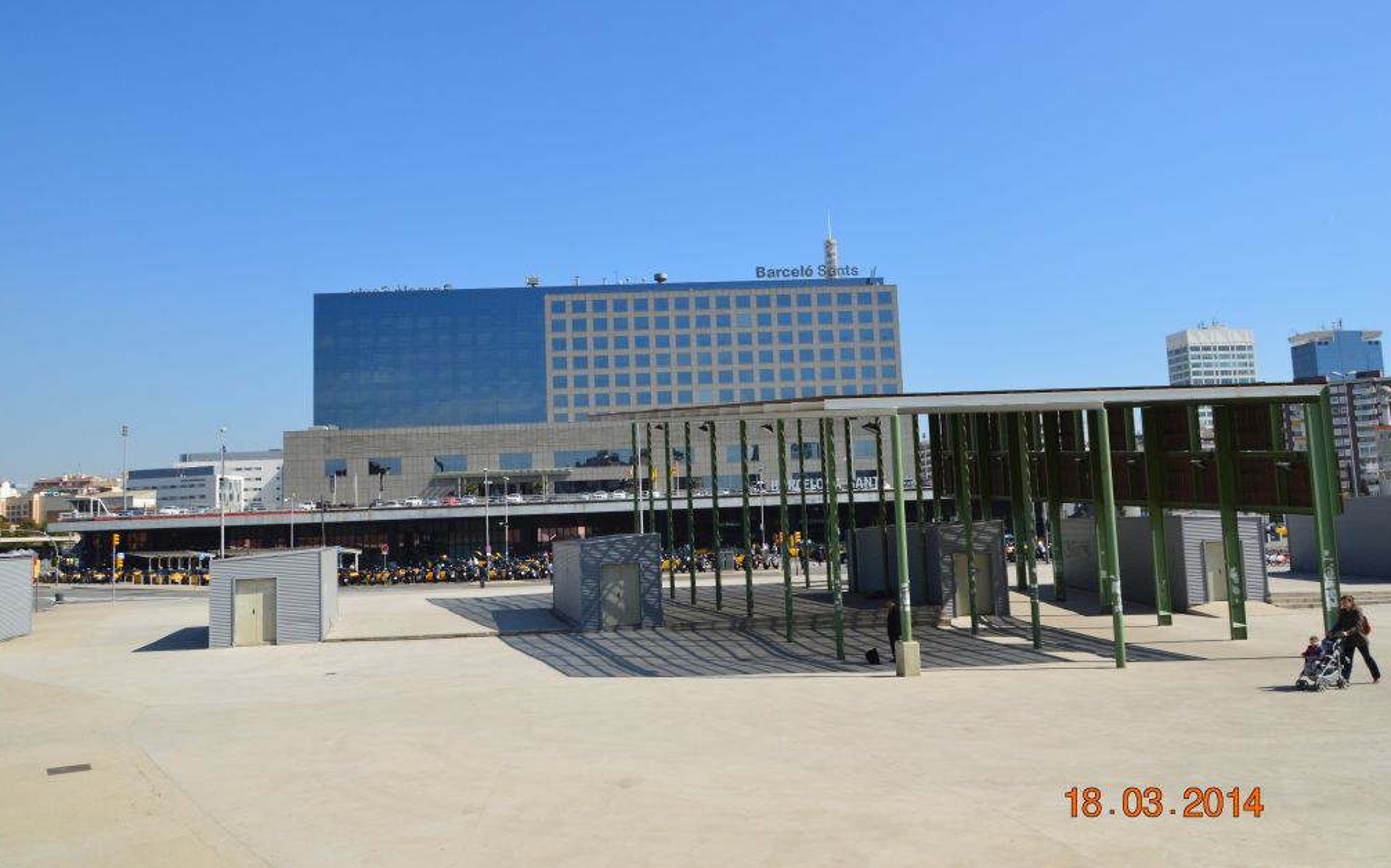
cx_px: 690
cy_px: 403
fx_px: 1061
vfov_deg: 44.5
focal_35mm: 28
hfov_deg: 66.5
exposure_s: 1/500
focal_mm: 18
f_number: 11
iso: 400
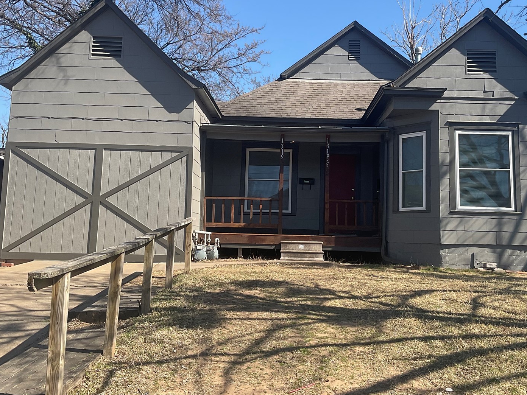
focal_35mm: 40
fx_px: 609
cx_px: 298
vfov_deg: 35.8
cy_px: 158
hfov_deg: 46.7
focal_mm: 3
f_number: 1.8
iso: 16
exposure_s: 1/1221
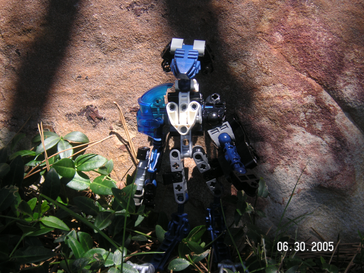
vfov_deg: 19.4
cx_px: 182
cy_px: 136
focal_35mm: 76
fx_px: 799
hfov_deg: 25.7
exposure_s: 1/180
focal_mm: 12.6
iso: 50
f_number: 4.4
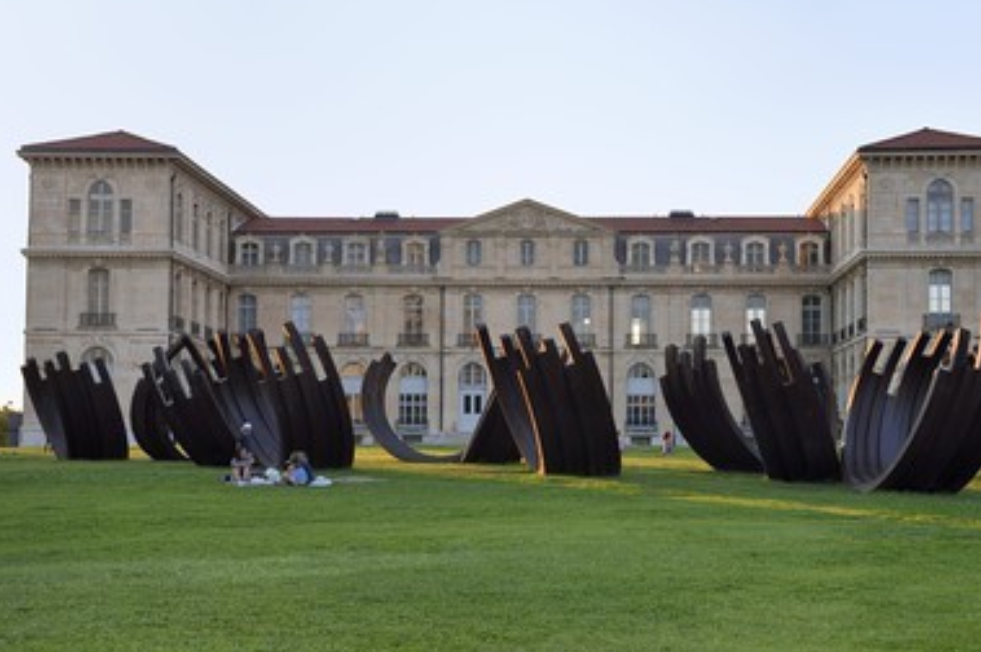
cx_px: 528
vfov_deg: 22.2
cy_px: 323
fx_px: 1661
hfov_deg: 32.9
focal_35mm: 61
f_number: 7.1
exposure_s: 1/320
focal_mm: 55
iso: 400
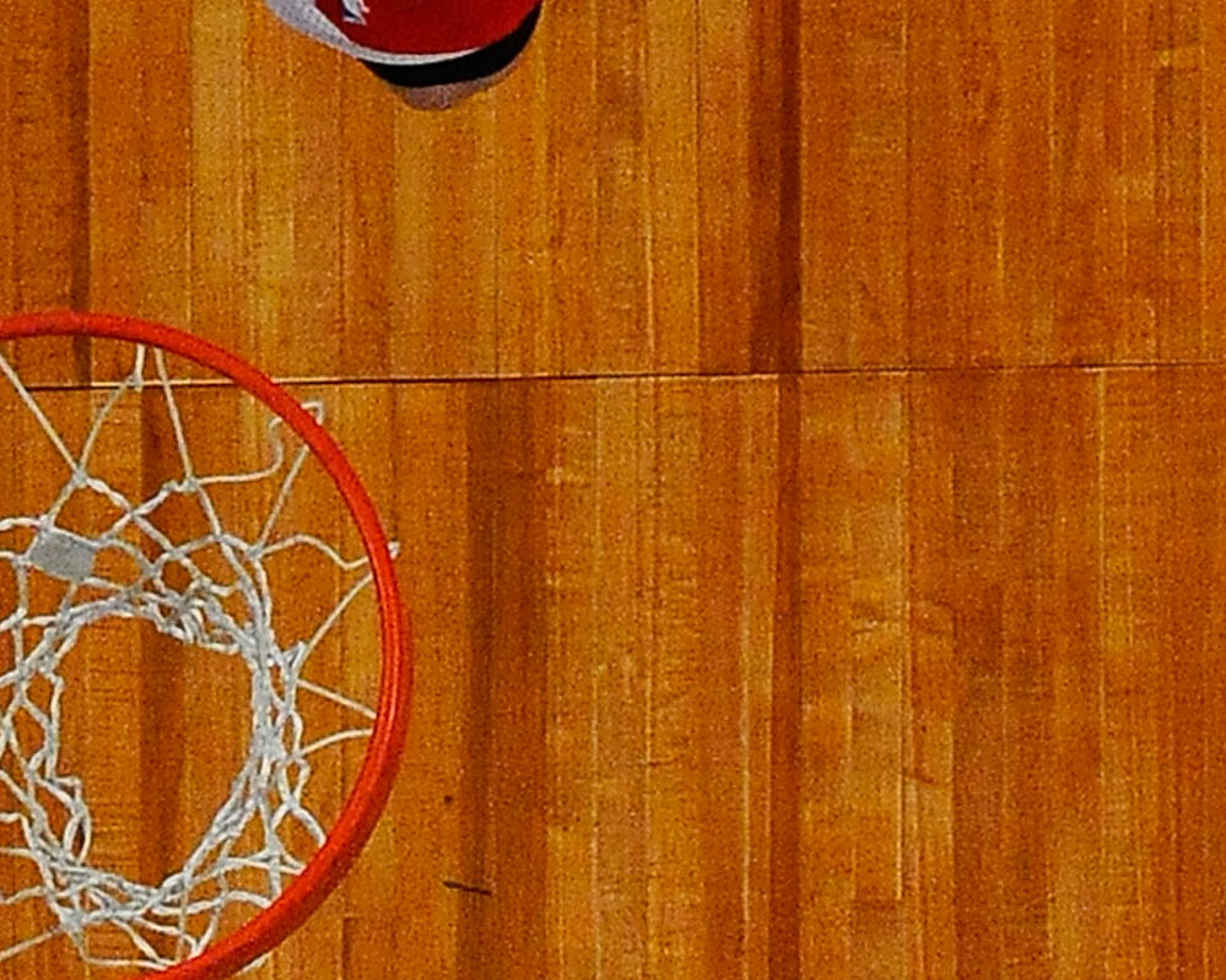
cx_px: 623
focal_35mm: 704
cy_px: -191
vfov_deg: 2.2
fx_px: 25542
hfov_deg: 2.7
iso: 5000
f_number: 5.6
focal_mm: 250
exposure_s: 1/1000
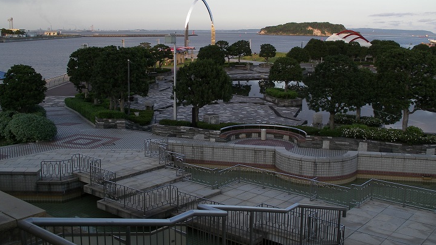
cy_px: 102
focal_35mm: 43
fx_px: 497
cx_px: 226
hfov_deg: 47.4
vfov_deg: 27.7
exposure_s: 1/80
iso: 80
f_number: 5
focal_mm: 7.8
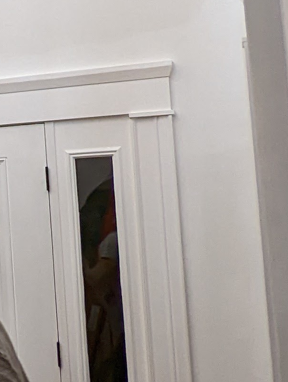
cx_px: -280
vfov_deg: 24.1
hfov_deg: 15.0
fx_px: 896
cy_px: 158
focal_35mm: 81
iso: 313
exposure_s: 1/40
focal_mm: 2.35
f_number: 2.2
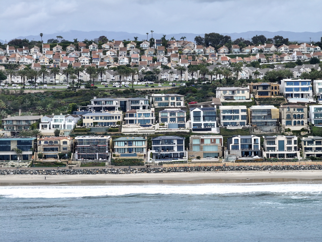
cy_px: 121
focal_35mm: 166
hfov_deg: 11.9
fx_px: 1544
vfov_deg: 8.9
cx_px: 161
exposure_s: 1/500
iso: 100
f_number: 3.4
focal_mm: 30.71
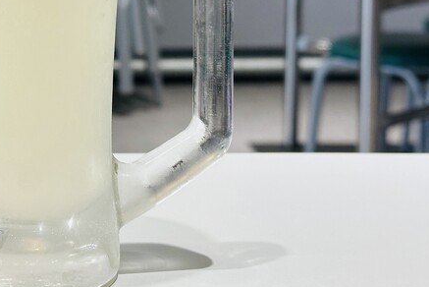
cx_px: 41
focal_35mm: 97
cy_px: 5
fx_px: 1157
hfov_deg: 20.6
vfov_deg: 13.9
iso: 160
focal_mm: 6.86
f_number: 1.78
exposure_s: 1/60
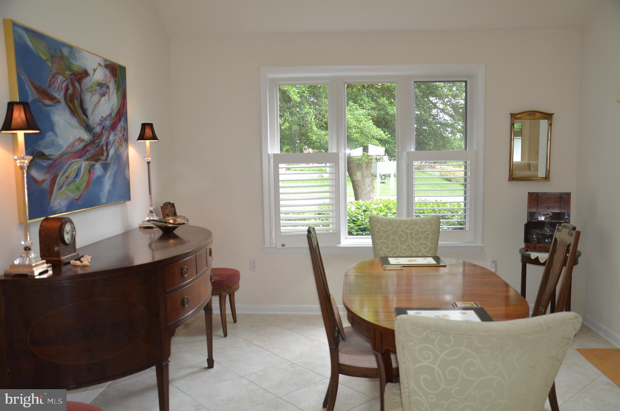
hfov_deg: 59.6
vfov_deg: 41.5
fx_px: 541
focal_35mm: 32
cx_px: 310
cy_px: 206
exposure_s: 1/100
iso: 400
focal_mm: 21
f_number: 3.8
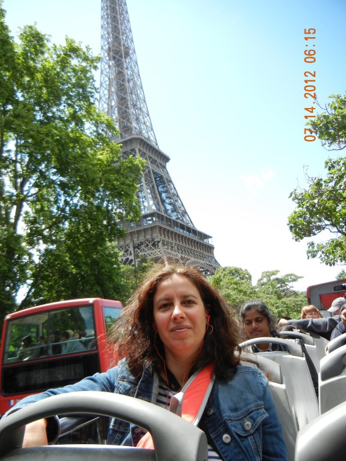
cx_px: 173
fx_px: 400
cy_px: 230
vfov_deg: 60.0
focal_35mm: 30
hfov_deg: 46.8
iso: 160
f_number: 3.5
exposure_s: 1/505
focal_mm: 5.4
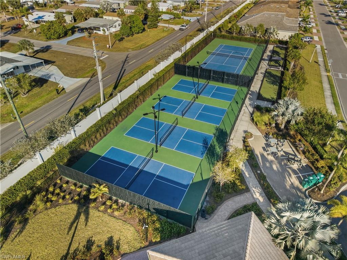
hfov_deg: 71.6
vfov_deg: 56.8
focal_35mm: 24
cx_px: 174
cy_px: 130
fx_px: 241
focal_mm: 8.7
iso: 170
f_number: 1.8
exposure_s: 1/1250
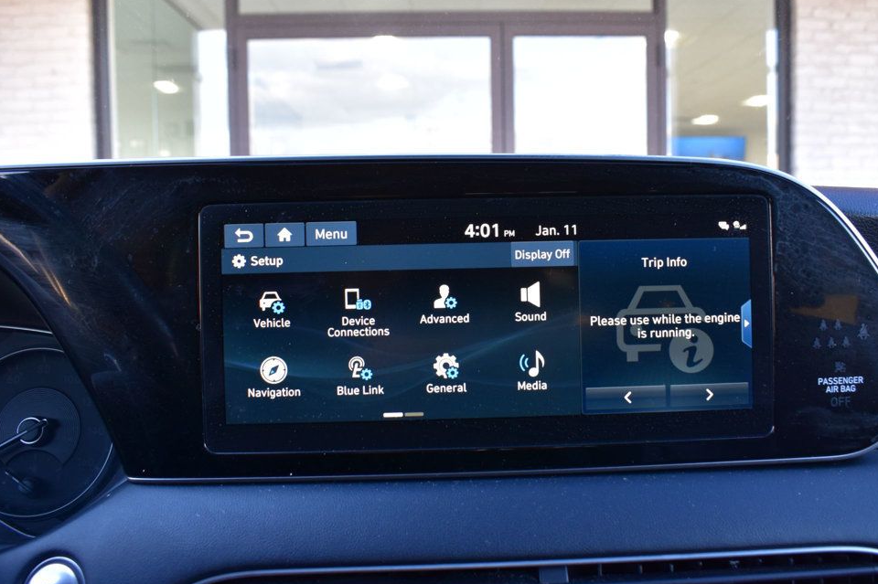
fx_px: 780
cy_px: 291
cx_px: 466
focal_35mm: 32
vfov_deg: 41.1
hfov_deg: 58.7
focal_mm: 20
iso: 400
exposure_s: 1/25
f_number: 7.1
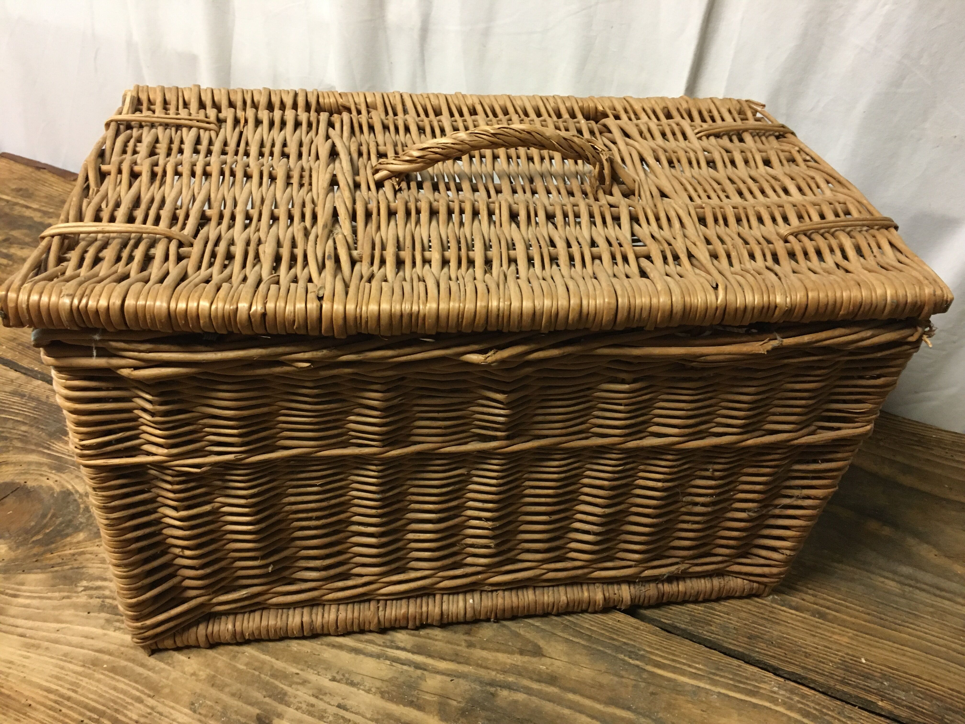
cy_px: 362
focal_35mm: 29
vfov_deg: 48.2
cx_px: 482
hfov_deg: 61.7
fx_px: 808
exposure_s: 1/20
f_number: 2.2
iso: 200
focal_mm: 4.15
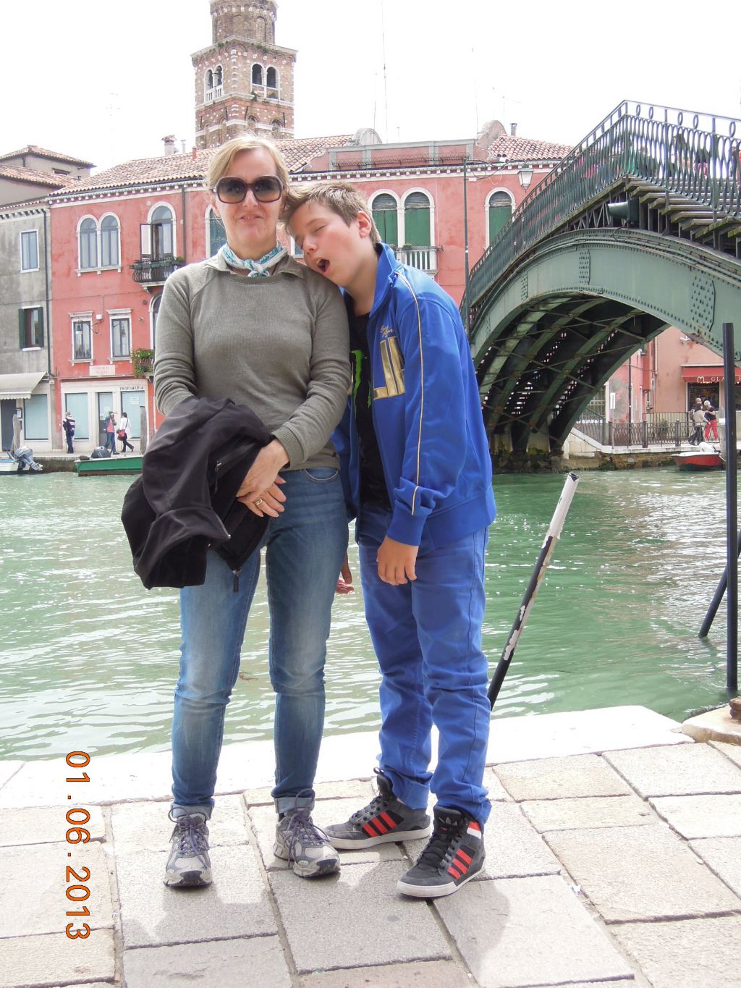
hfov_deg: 32.2
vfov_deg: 42.1
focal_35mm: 45
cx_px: 370
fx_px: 1284
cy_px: 494
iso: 160
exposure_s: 1/640
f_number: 3.5
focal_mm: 8.1
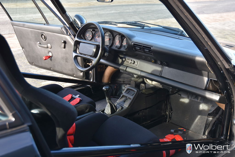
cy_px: 78
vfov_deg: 33.1
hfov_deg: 47.9
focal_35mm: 40
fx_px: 265
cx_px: 118
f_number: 3.8
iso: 250
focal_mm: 27
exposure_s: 1/125
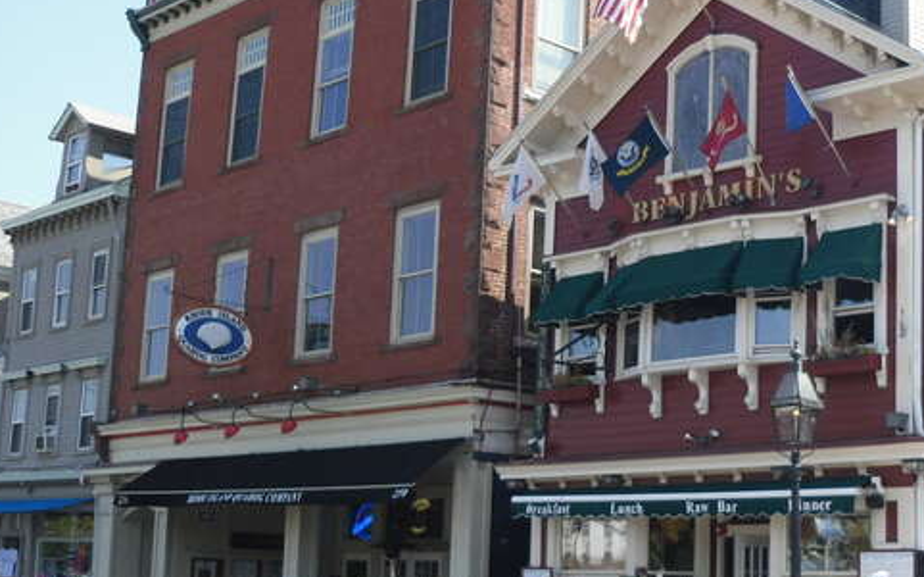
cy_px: 275
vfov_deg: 21.6
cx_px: 647
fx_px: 1510
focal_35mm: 60
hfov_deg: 33.6
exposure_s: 1/76
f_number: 8.1
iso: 80
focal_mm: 6
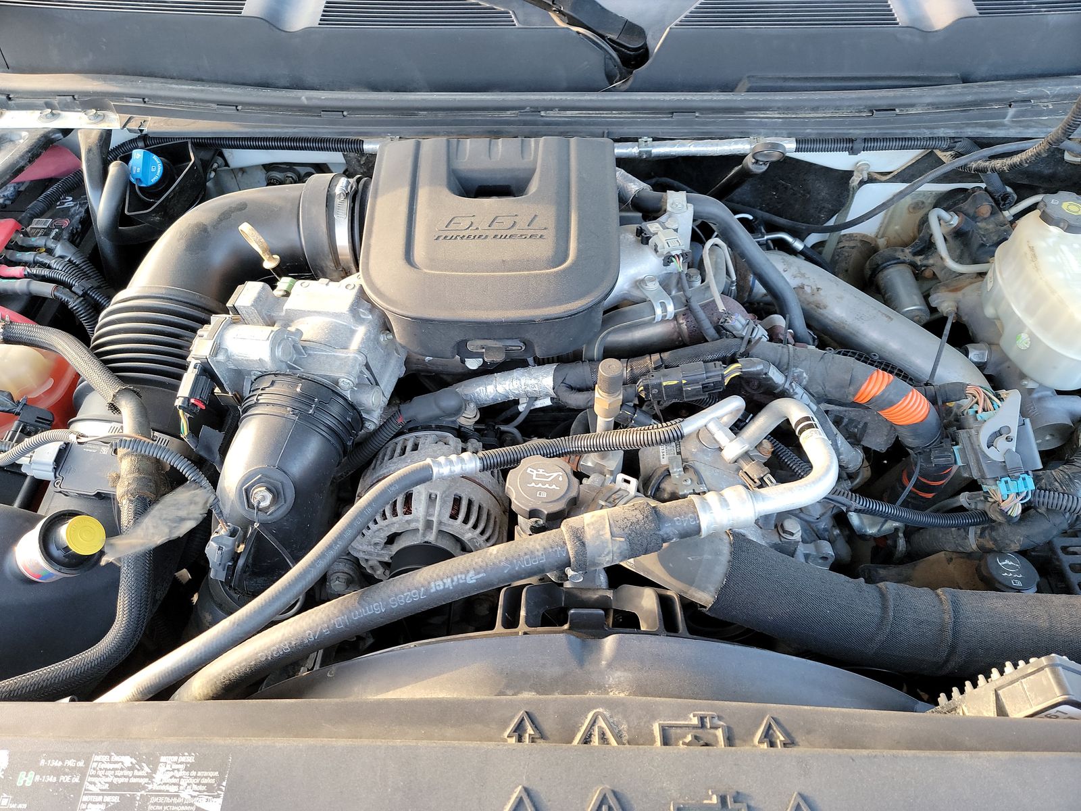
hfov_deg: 71.6
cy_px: 406
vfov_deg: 56.8
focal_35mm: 24
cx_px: 540
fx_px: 749
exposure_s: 1/59
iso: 238
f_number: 1.8
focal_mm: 6.7
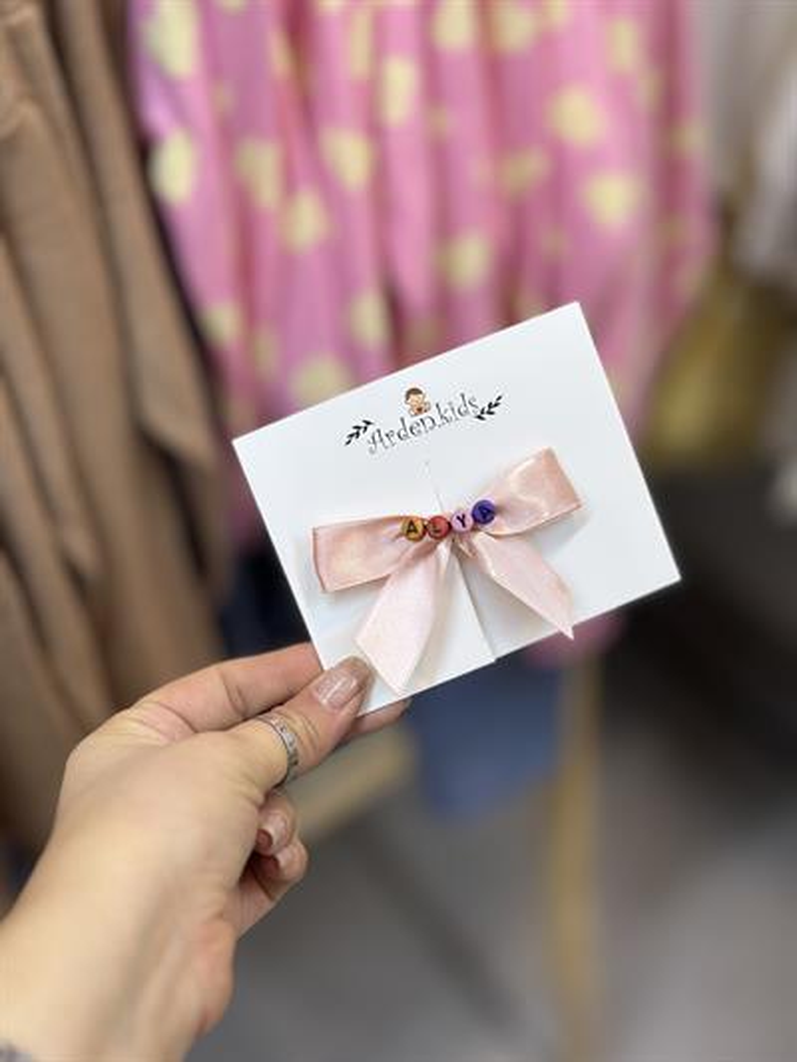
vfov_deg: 39.6
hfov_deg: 30.3
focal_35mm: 48
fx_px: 1473
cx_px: 398
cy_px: 531
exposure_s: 1/151
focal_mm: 6.86
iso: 64
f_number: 1.78
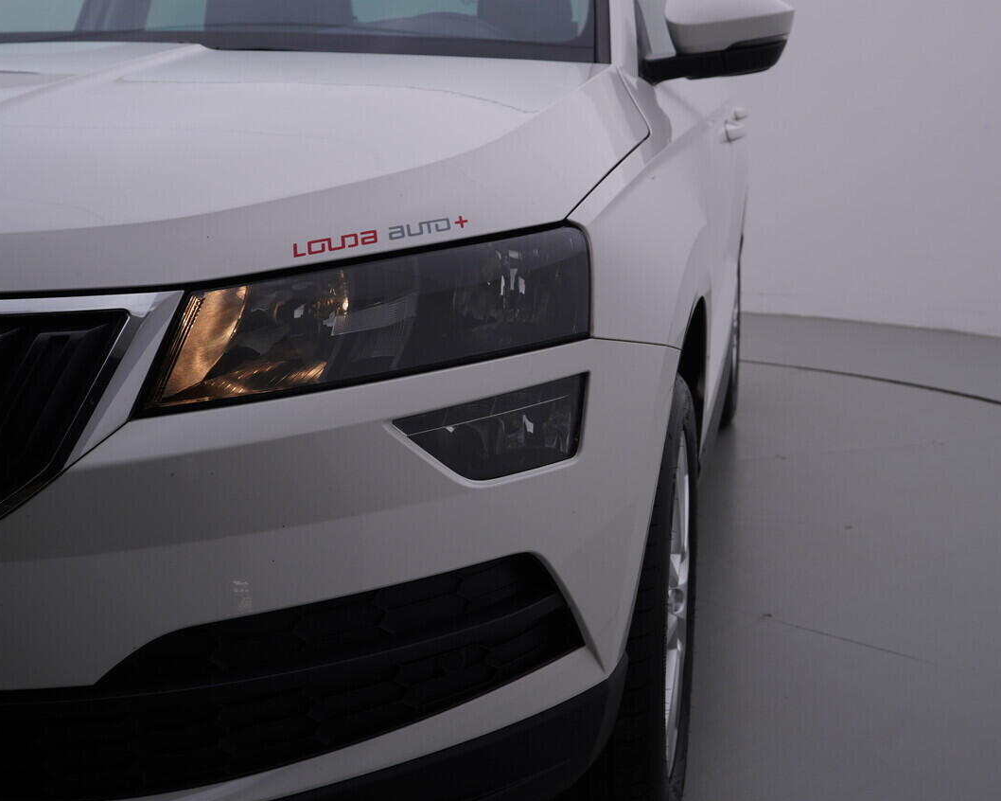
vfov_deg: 32.7
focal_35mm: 46
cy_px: 386
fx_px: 1363
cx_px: 571
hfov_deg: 40.3
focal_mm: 24
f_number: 5.6
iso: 125
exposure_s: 1/125
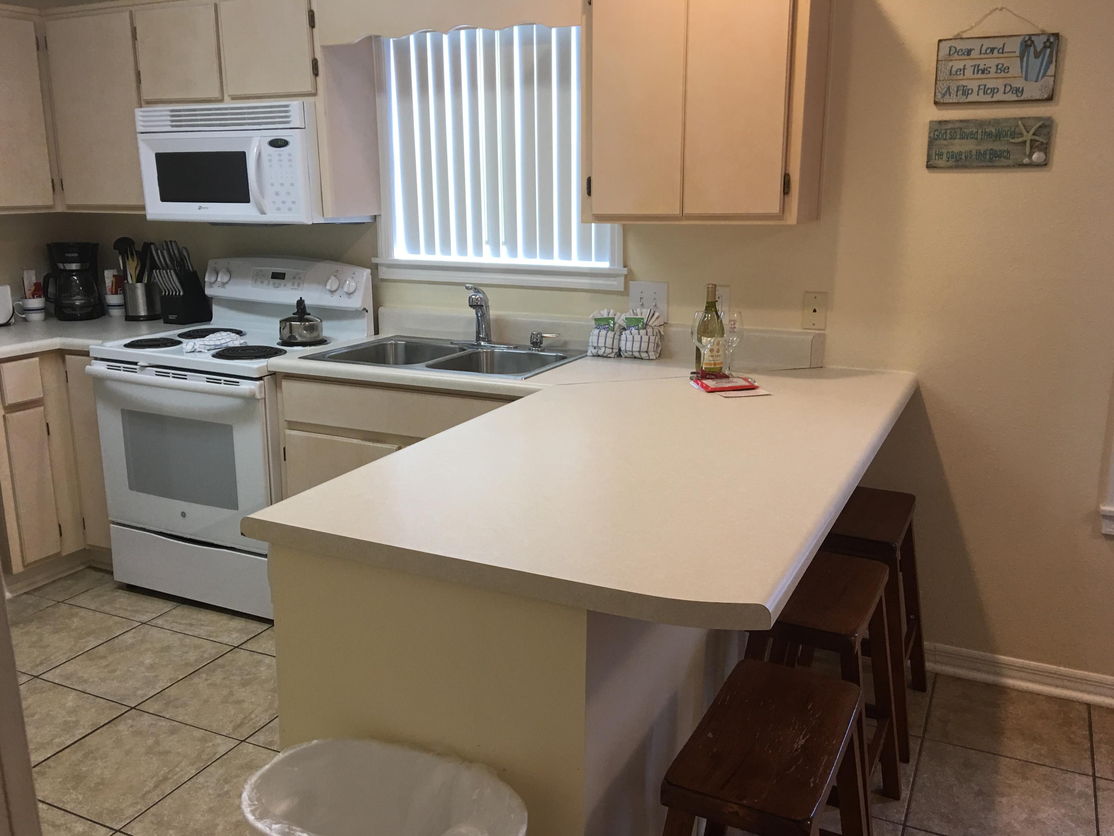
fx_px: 965
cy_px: 423
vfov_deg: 46.8
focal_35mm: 30
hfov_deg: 60.0
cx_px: 554
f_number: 2.2
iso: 40
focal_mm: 4.15
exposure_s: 1/30
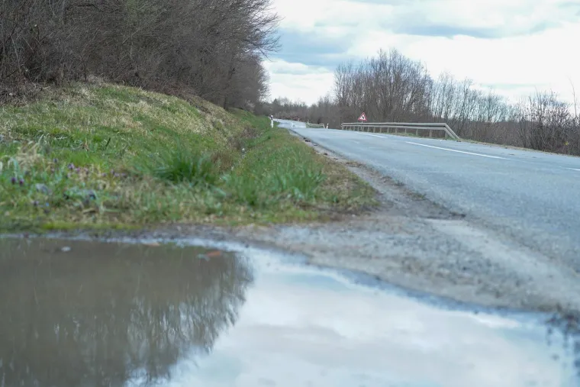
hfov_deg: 39.6
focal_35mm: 50
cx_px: 290
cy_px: 194
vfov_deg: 27.0
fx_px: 806
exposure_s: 1/160
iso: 100
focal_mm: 50
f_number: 3.5
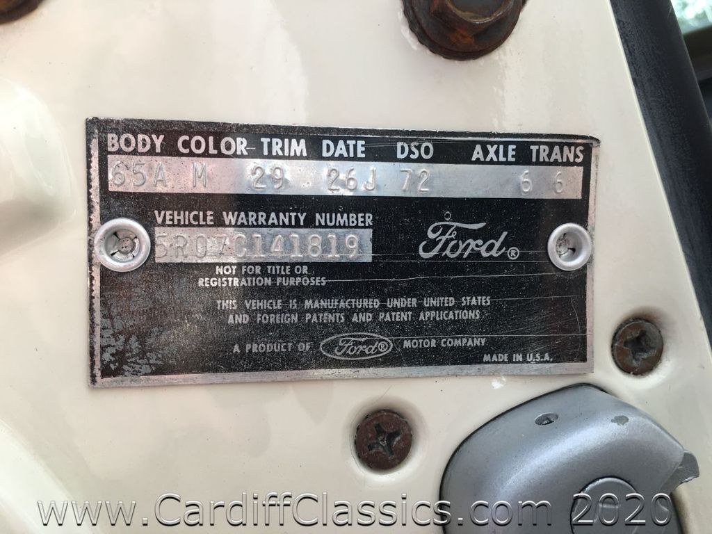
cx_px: 356
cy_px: 267
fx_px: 596
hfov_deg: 61.7
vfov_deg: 48.2
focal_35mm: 29
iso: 25
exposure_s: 1/120
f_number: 2.2
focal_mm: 4.15
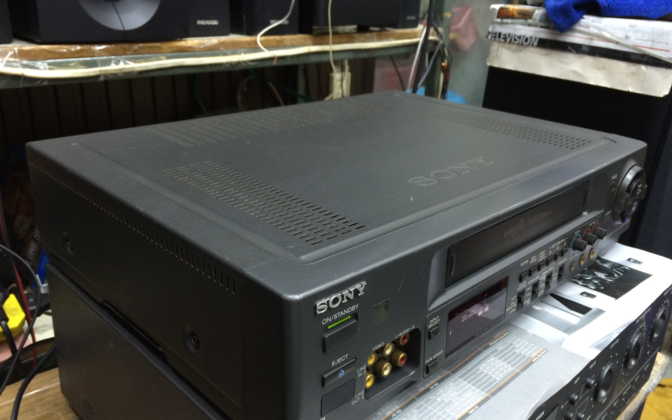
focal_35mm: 31
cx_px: 335
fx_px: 568
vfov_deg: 40.6
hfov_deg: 61.2
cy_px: 213
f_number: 2.2
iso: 160
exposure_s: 1/33
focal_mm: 4.15
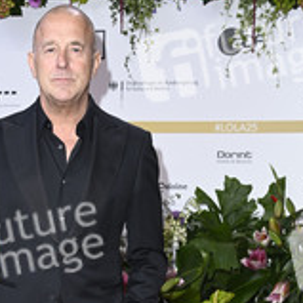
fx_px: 971
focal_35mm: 98
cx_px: 61
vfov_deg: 17.1
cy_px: 343
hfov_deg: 17.6
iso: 640
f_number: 6.3
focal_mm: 46
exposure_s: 1/250
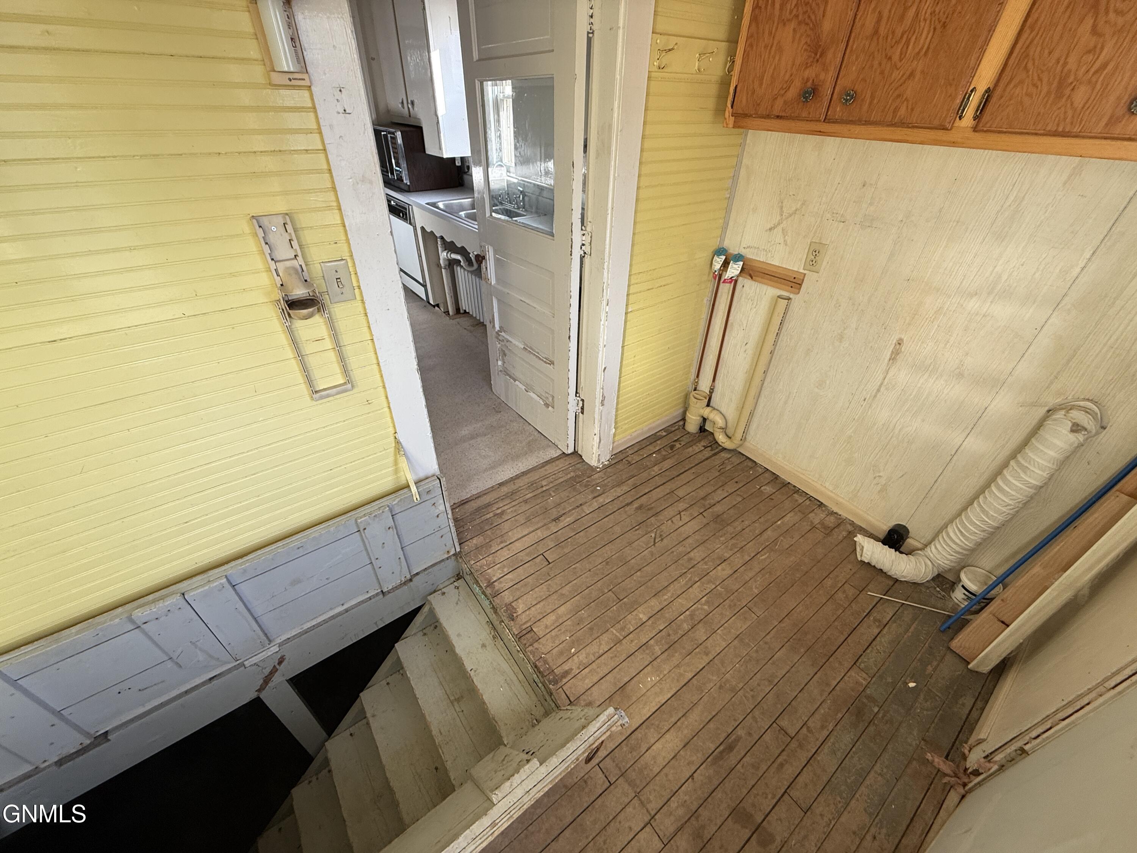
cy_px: 426
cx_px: 568
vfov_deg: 85.7
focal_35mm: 14
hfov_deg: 102.1
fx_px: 460
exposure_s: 1/99
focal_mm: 2.22
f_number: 2.2
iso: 100
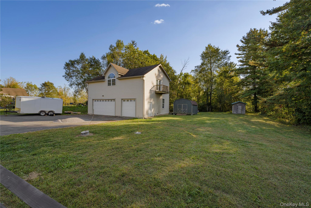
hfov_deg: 104.3
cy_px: 104
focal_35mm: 14
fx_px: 121
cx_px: 156
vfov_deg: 81.2
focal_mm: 14
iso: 250
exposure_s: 1/200
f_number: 9
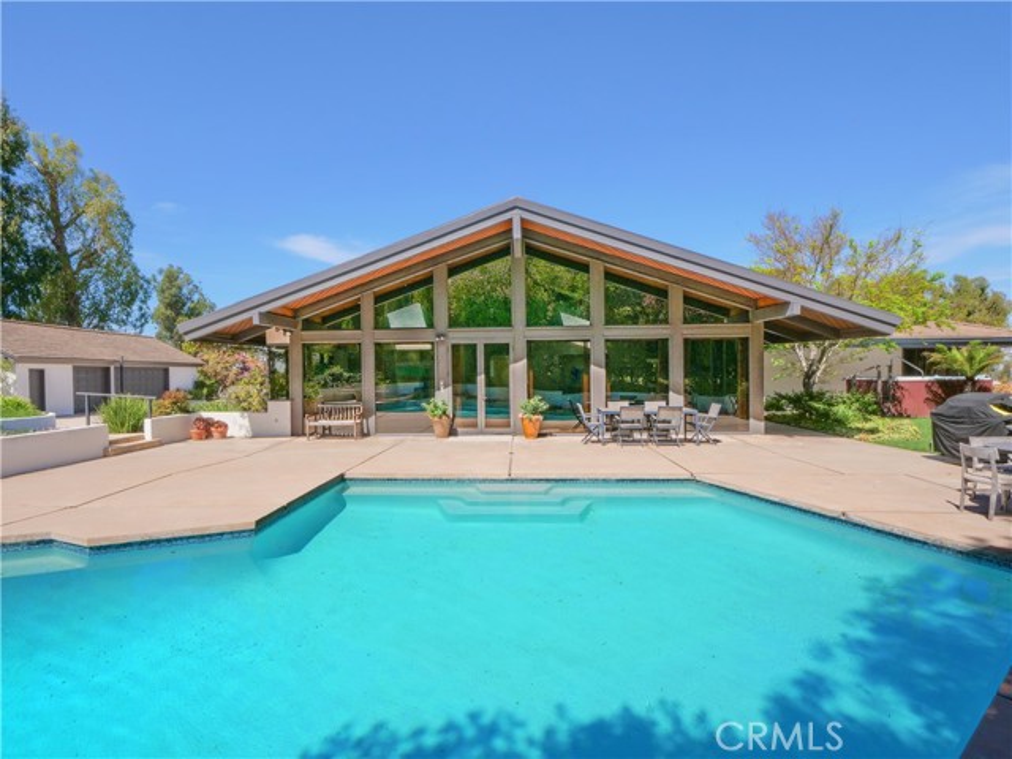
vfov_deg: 71.6
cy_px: 380
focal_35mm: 18
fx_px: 526
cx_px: 506
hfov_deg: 87.8
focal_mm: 9
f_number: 14
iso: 200
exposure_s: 1/125
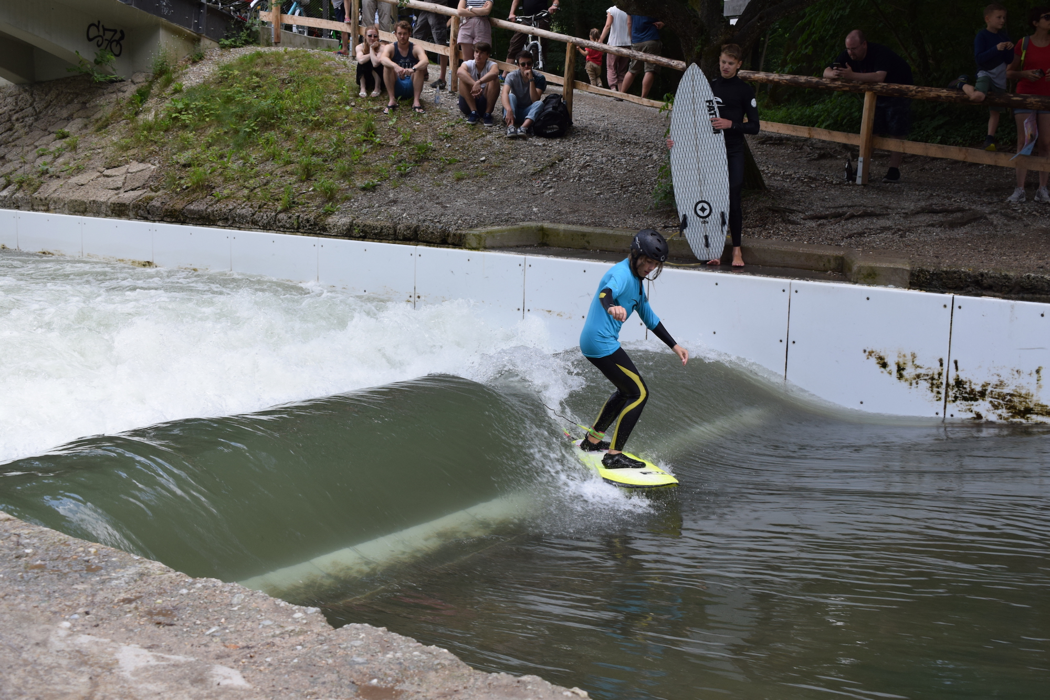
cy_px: 350
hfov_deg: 41.1
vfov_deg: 28.1
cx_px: 525
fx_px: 1400
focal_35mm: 48
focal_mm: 32
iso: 400
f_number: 8
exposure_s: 1/250
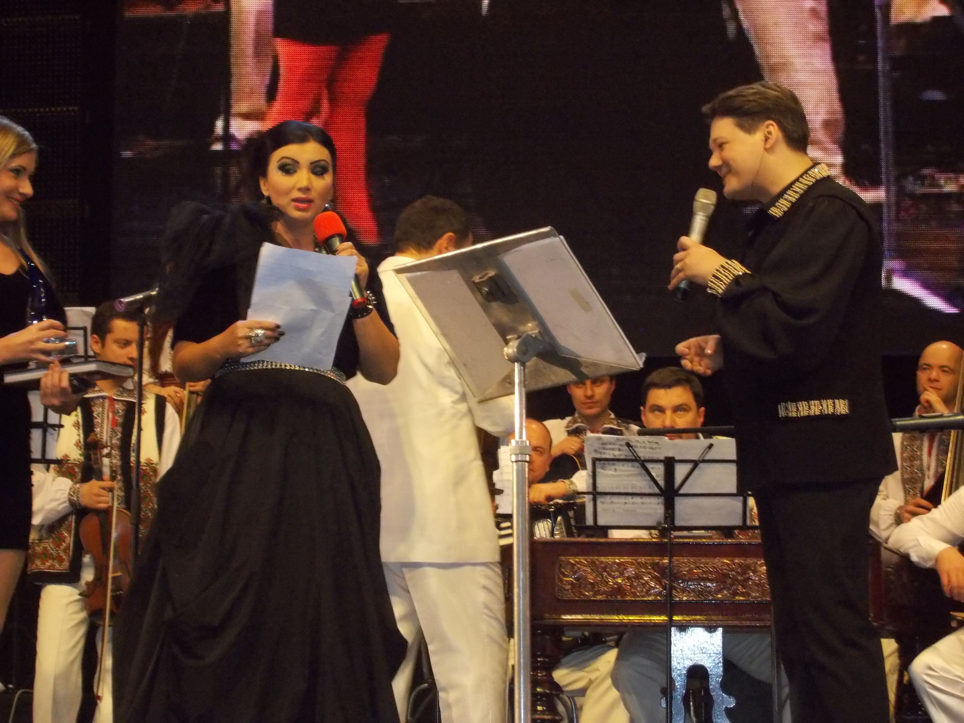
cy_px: 362
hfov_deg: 22.8
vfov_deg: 17.2
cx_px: 482
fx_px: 2395
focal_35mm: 86
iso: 640
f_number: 6.3
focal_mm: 15.4
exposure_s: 1/60
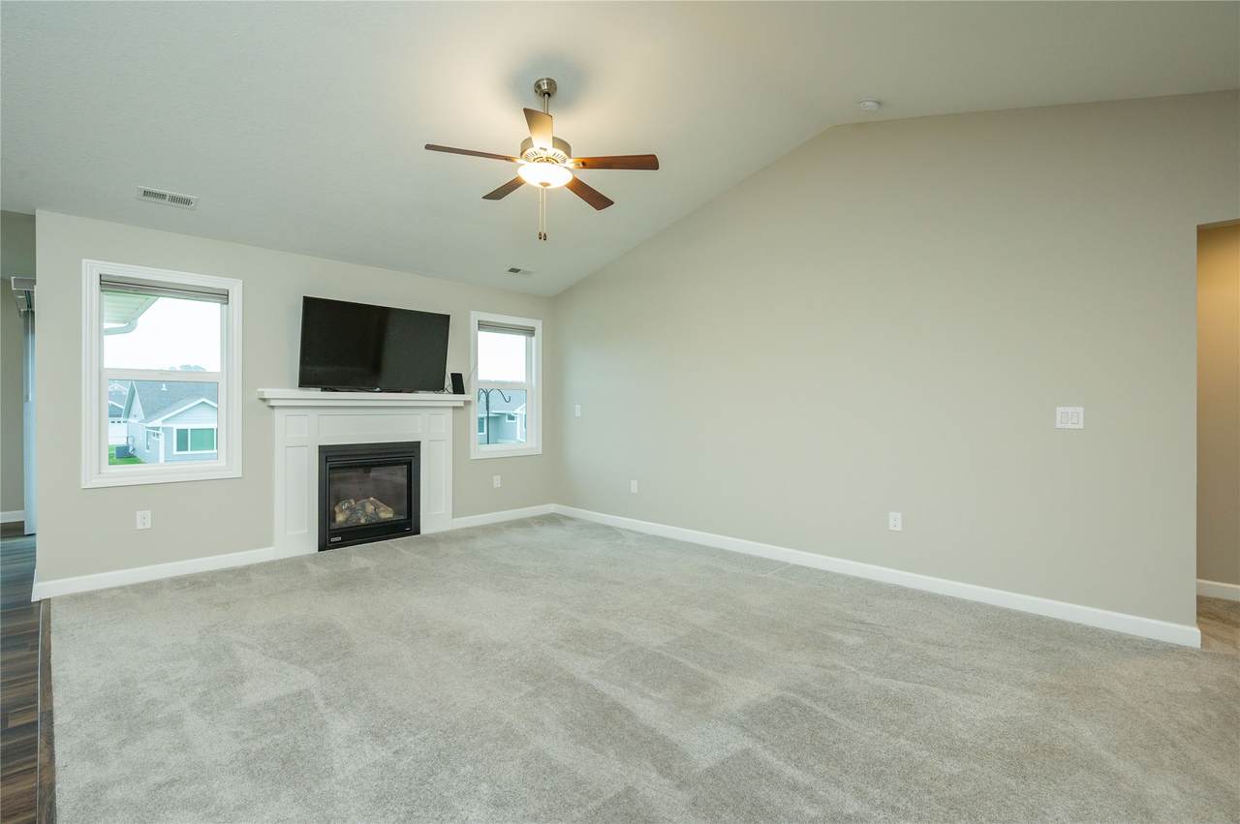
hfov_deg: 95.0
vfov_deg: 72.0
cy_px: 412
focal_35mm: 16
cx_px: 620
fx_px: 568
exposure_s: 1/50
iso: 1000
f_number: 9
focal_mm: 16.5
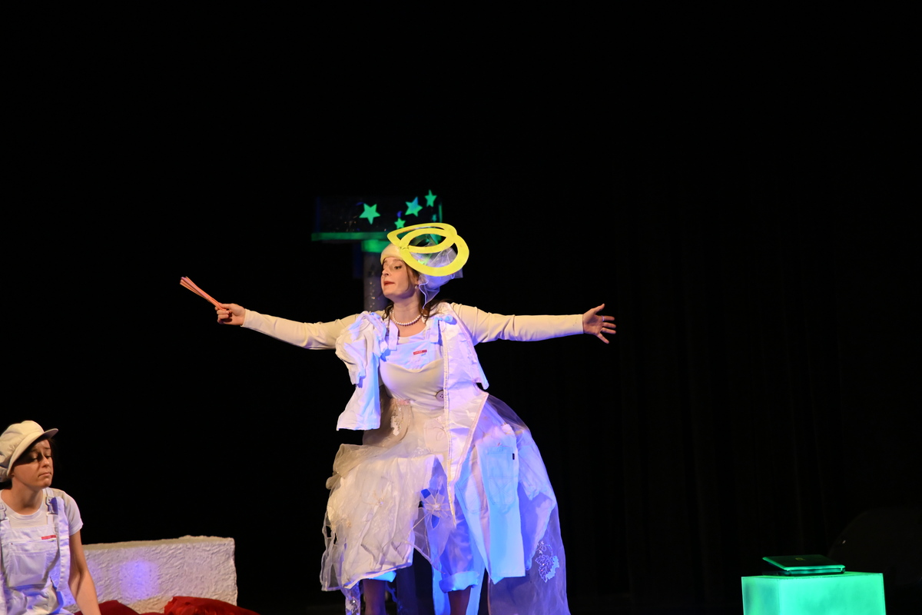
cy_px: 308
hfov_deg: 11.1
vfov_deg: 7.4
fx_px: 4738
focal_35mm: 185
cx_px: 461
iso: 4000
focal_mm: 185
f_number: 2.8
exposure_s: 1/160
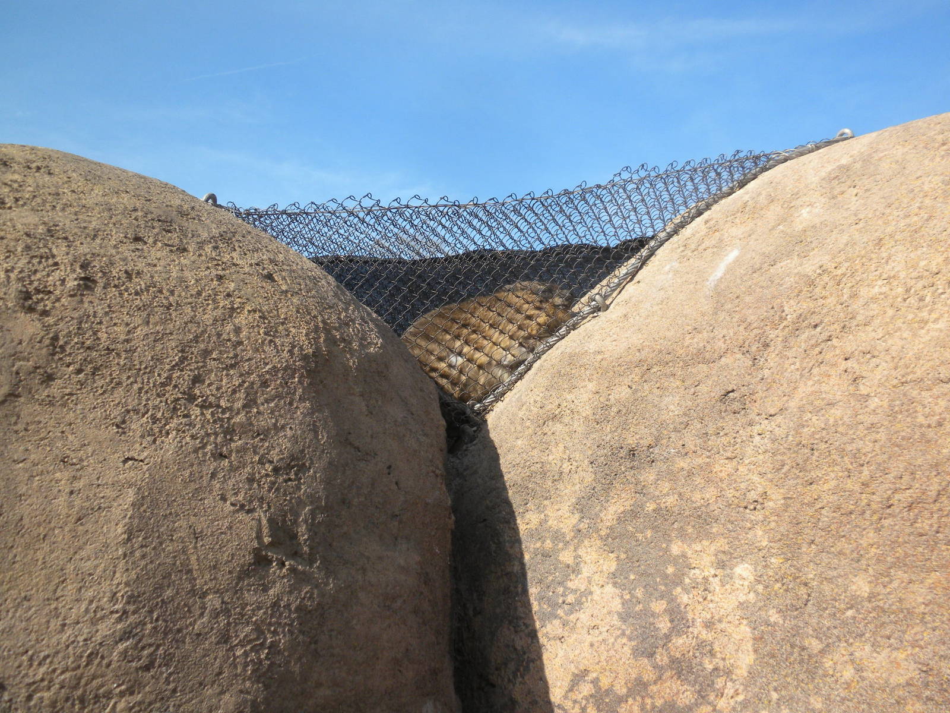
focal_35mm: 37
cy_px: 356
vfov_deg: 38.7
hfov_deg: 50.1
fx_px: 1015
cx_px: 475
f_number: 3.5
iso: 64
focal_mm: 6.6
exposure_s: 1/524
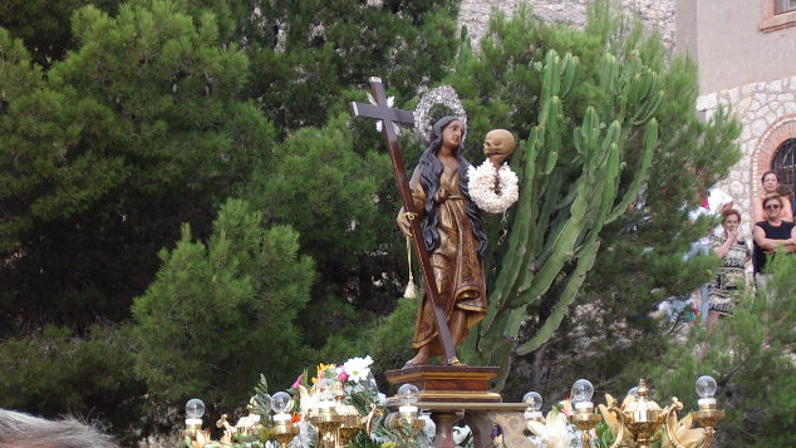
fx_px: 2322
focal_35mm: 110
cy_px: 262
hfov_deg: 19.4
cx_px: 399
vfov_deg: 11.0
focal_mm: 15.2
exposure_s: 1/125
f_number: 4.6
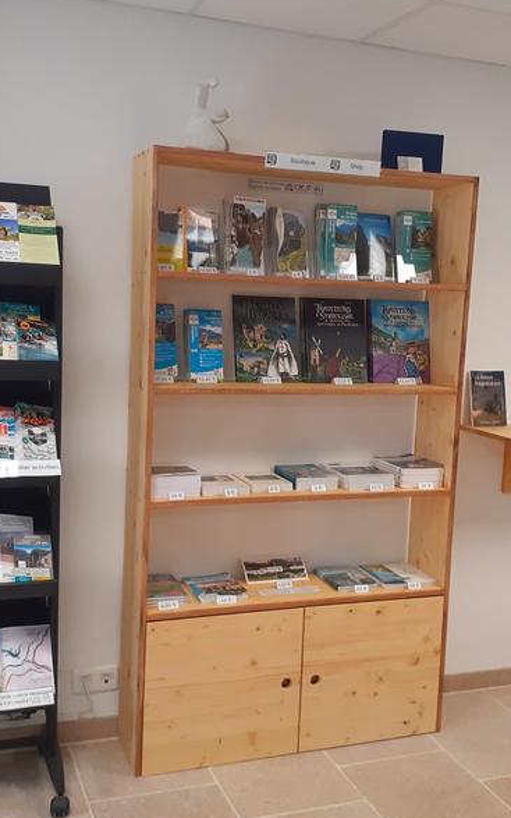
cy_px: 410
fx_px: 869
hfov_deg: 32.8
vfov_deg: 50.4
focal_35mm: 39
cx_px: 269
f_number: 1.9
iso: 80
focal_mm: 3.6
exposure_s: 1/50
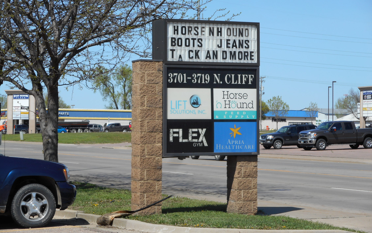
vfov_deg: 12.0
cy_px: 108
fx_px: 1105
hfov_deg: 19.1
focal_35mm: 109
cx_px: 187
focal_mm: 18.2
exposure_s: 1/400
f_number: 5.8
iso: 80
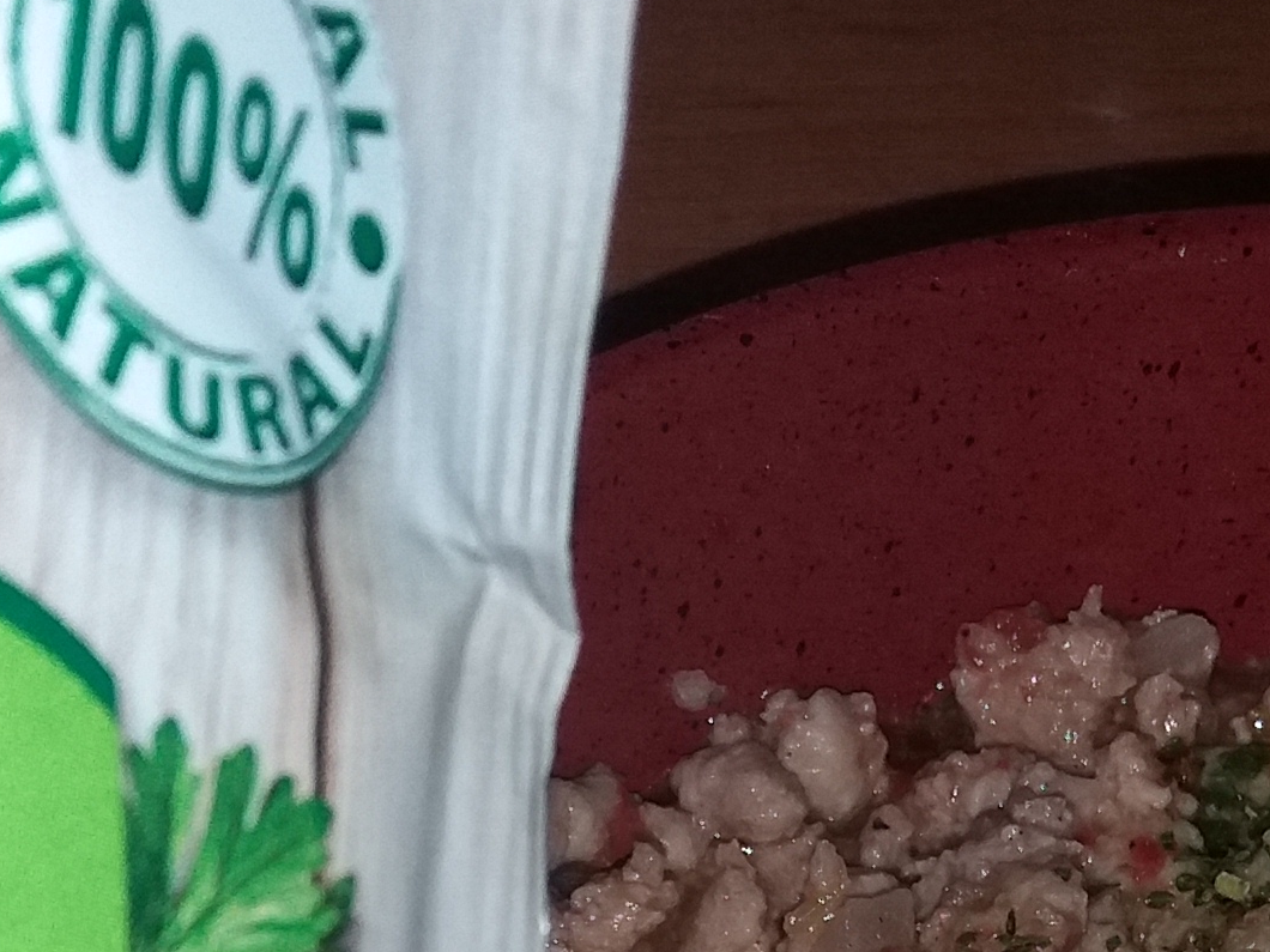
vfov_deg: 12.6
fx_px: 3999
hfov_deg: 18.0
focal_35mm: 109
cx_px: 610
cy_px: 1625
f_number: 1.9
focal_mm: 3.7
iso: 64
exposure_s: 1/183
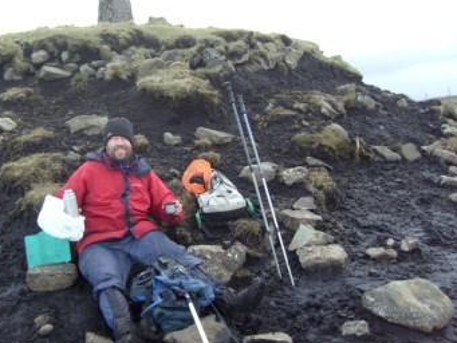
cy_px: 157
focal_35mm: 46
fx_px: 608
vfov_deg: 31.5
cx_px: 162
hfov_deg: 40.8
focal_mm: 5.8
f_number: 2.8
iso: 80
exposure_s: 1/90
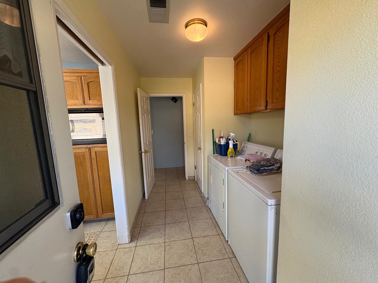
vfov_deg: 85.7
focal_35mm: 14
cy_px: 142
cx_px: 189
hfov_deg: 102.1
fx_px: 153
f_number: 2.2
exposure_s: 1/60
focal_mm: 2.22
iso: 160
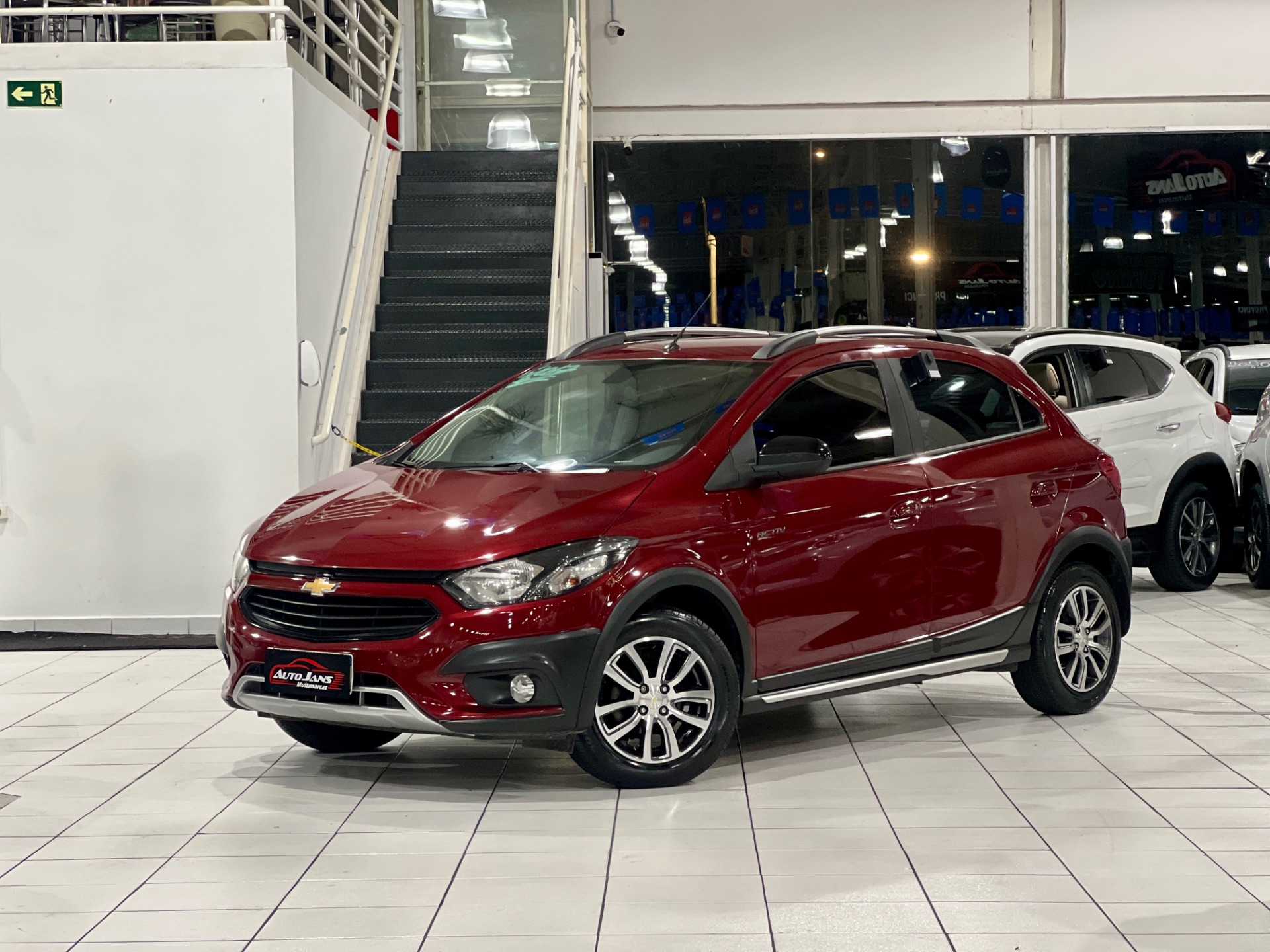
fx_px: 2825
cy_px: 476
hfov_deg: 25.3
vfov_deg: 19.1
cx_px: 635
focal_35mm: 77
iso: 400
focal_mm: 9
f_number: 2.8
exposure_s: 1/40
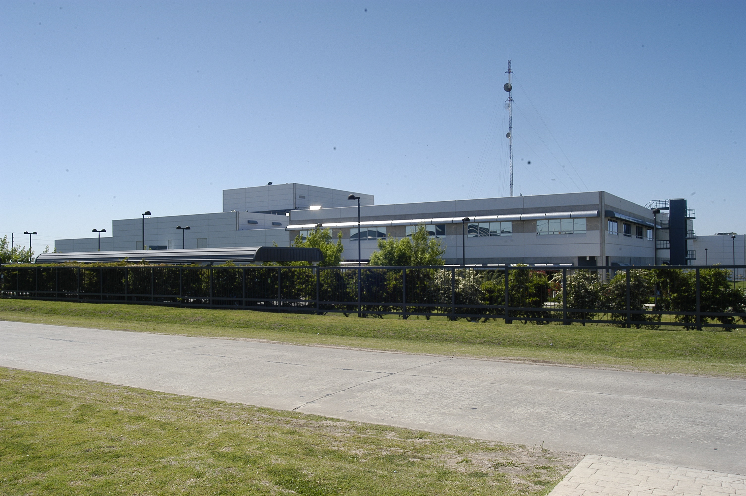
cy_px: 248
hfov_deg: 59.5
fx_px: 652
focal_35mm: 32
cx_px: 373
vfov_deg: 41.6
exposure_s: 1/500
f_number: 16
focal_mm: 21
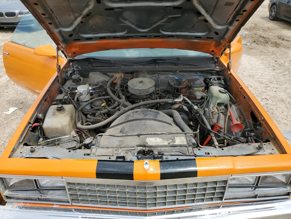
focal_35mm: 26
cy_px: 110
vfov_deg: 53.1
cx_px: 146
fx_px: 219
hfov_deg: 67.3
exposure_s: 1/3333
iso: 50
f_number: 1.5
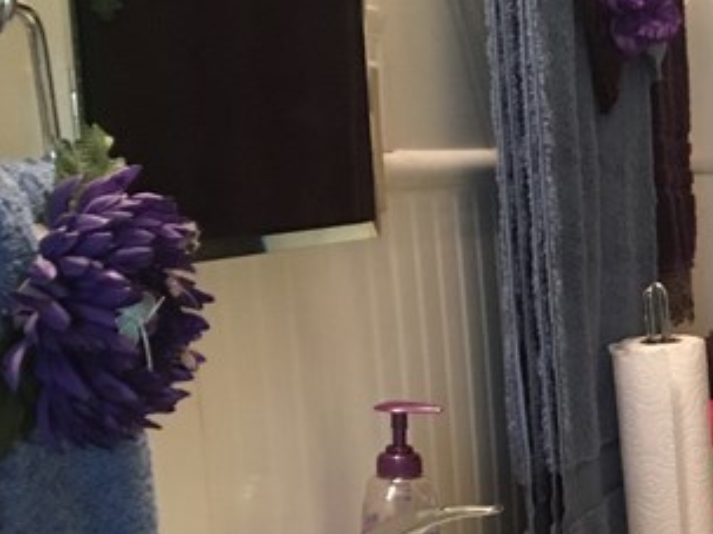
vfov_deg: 14.7
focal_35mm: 98
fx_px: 2018
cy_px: 598
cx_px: 1108
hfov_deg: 17.7
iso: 125
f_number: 2.2
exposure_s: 1/30
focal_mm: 4.15
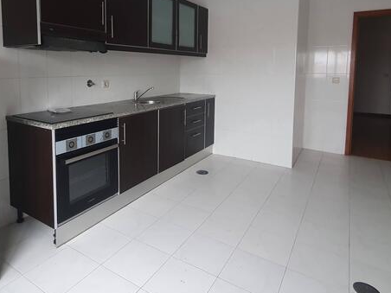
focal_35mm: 23
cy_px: 88
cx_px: 160
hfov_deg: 73.3
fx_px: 260
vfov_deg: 57.0
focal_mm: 1.8
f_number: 2.2
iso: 200
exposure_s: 1/50
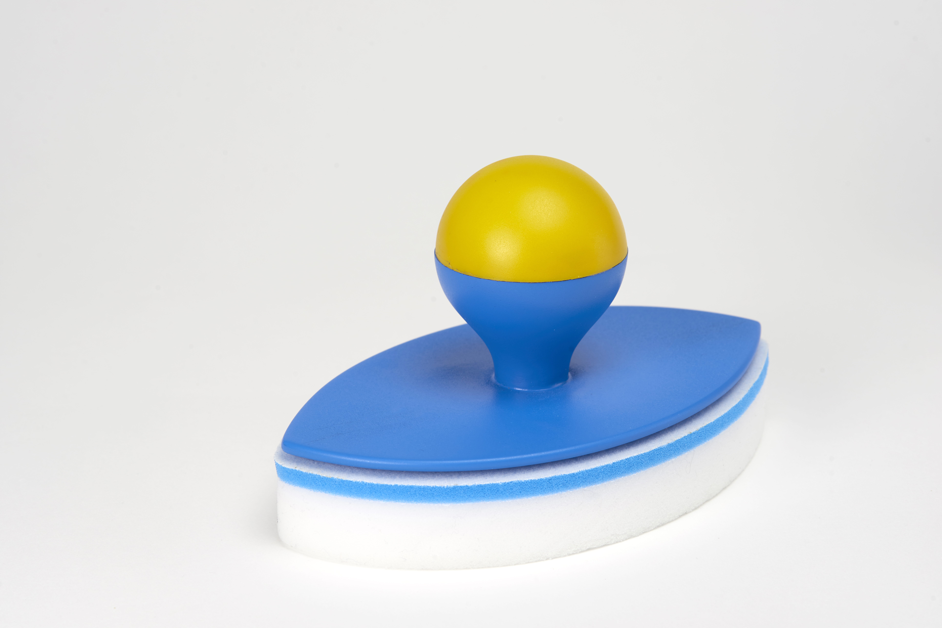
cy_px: 314
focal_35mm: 105
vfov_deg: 13.1
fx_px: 2748
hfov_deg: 19.5
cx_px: 471
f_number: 13
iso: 100
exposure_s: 1/100
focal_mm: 105
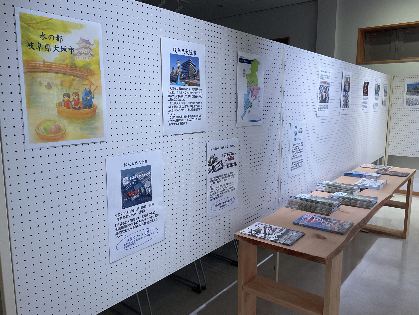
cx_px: 210
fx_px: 351
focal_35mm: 29
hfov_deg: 61.7
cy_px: 158
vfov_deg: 48.2
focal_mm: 3
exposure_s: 1/60
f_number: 1.8
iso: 64
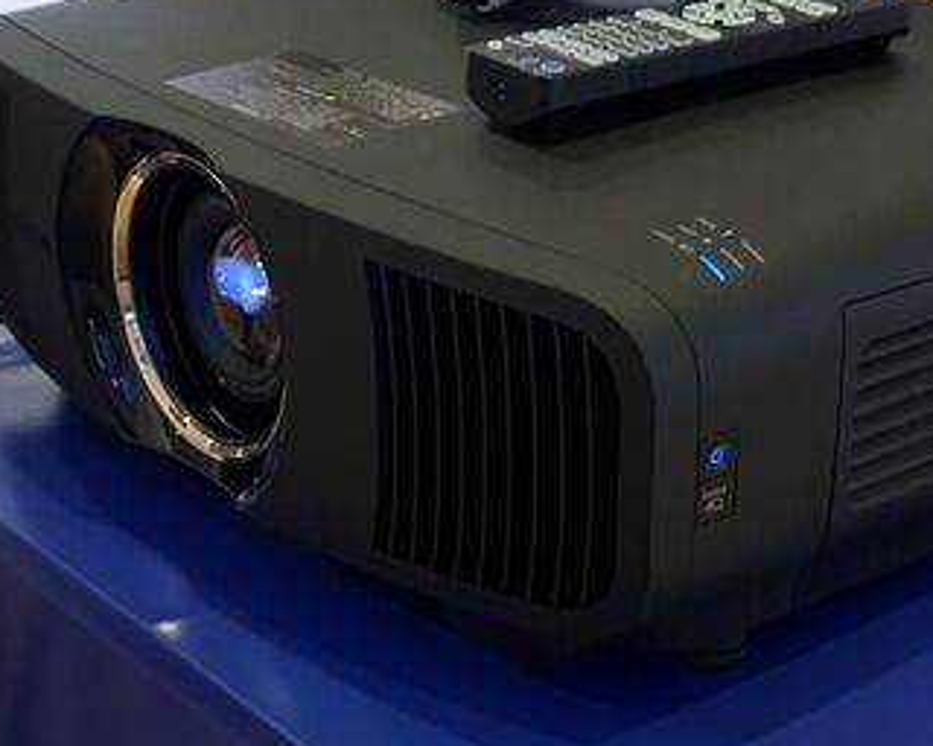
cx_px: 627
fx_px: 2209
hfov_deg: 23.7
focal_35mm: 80
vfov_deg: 19.2
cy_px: 420
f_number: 1.78
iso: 640
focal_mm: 6.76
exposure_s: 1/20
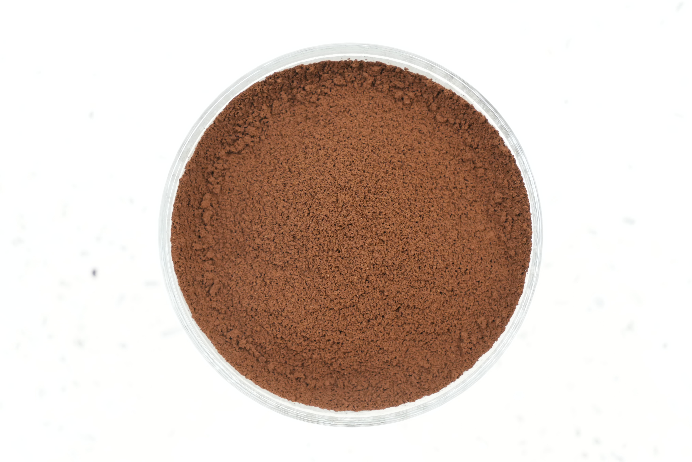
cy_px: 231
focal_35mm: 70
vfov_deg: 19.5
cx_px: 346
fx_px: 1345
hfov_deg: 28.8
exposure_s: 1/13
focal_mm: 70
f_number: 10
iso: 3200
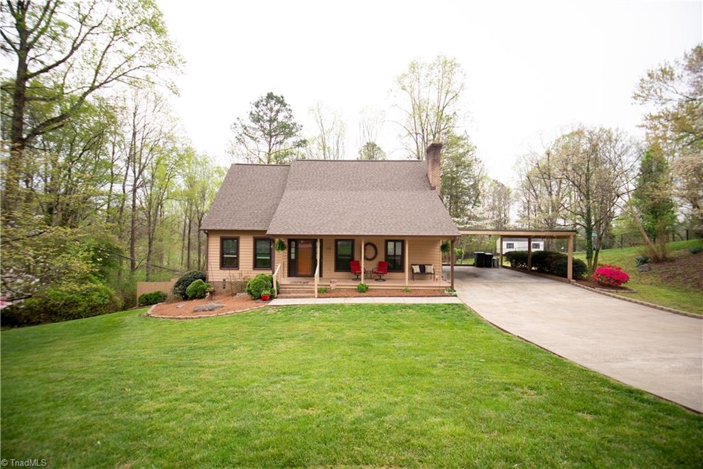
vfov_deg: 77.3
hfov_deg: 100.4
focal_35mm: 15
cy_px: 234
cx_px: 352
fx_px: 293
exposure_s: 1/200
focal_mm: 15
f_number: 4.5
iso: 100
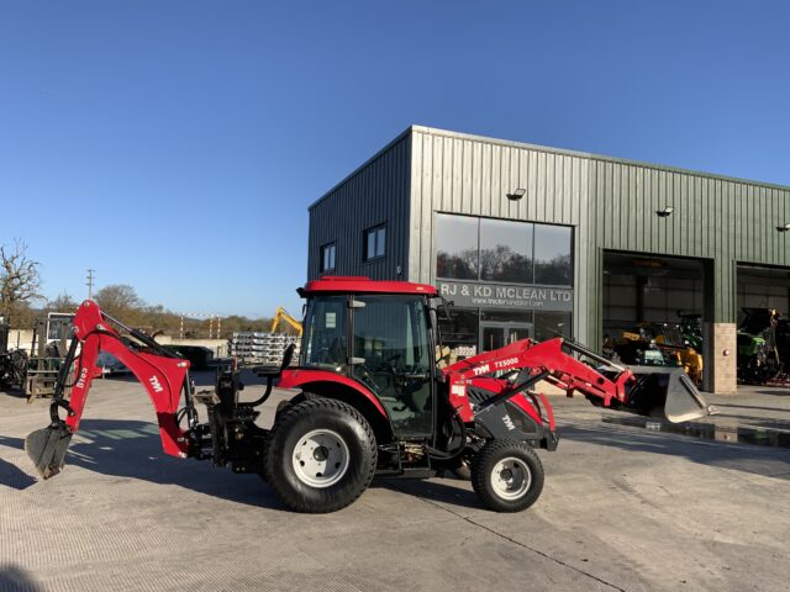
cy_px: 296
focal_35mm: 29
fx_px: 662
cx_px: 395
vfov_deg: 48.2
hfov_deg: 61.7
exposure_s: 1/1984
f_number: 1.8
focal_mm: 3
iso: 16
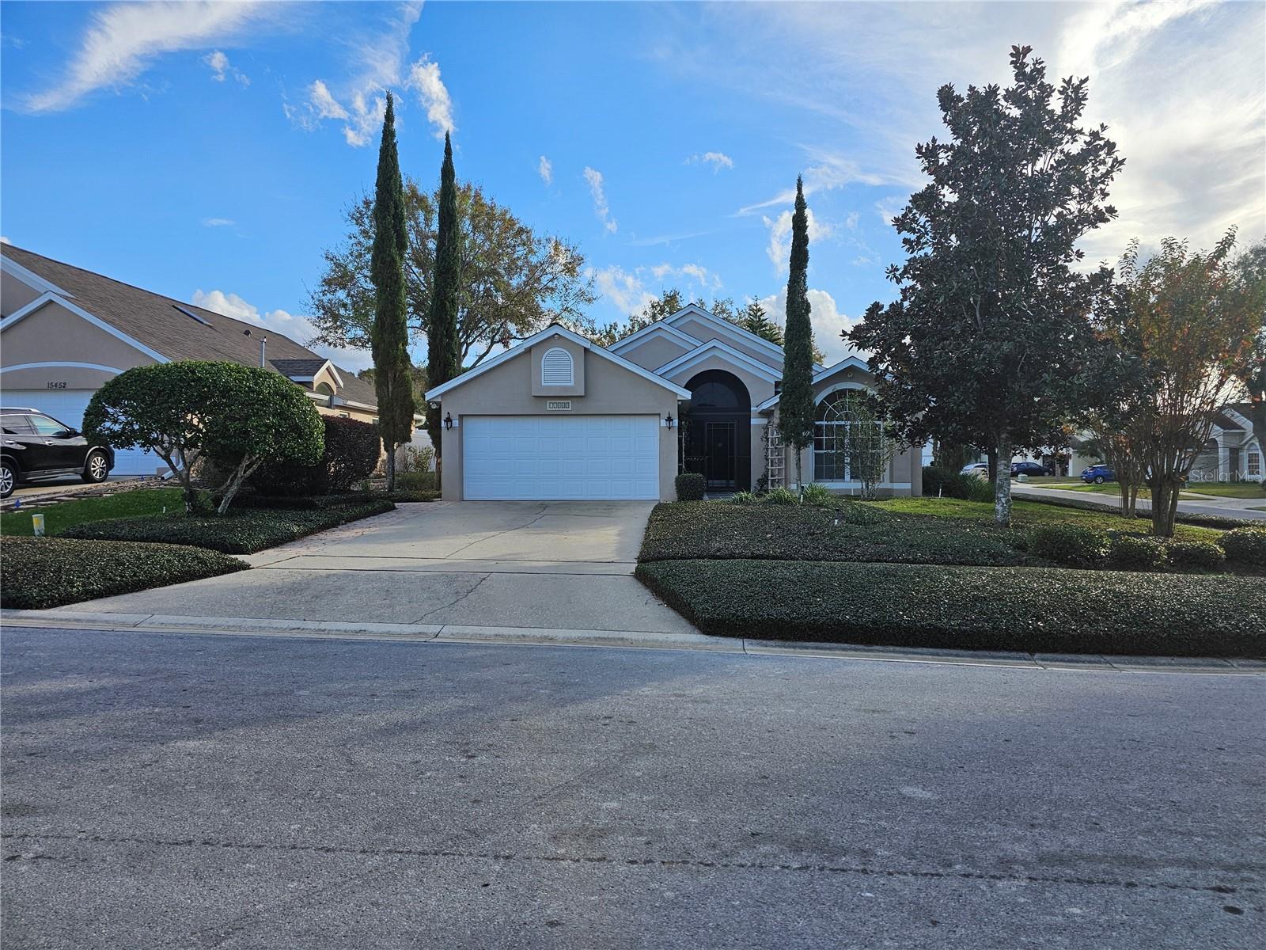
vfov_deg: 58.9
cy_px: 475
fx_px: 841
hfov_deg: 73.9
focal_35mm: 23
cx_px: 633
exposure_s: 1/1013
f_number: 1.7
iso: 25
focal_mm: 6.3
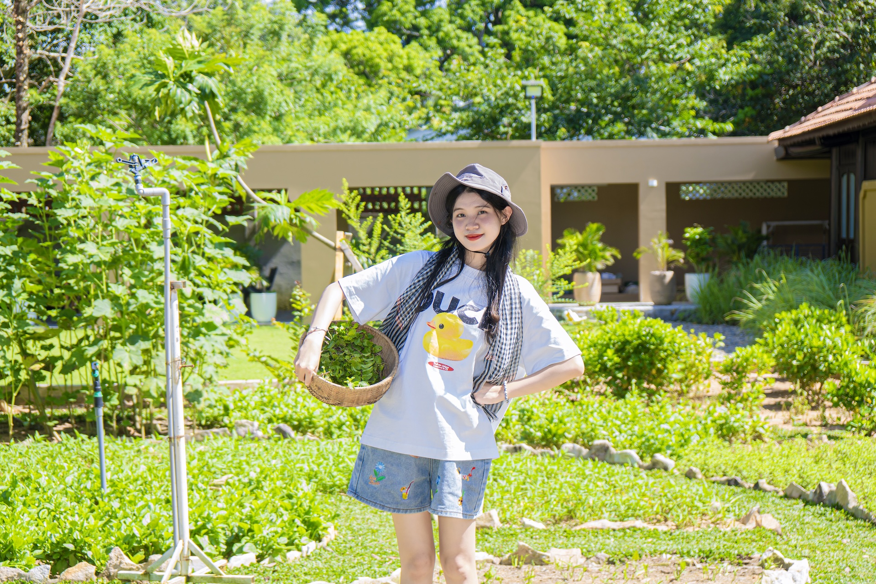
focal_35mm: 68
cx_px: 438
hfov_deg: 29.9
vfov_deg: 20.2
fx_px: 1642
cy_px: 292
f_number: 4
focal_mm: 45
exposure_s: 1/160
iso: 50
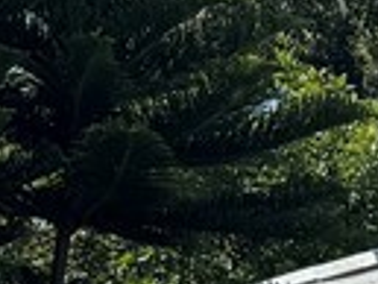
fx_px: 2077
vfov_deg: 7.4
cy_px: 621
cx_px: 1395
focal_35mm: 190
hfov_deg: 7.8
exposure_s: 1/3096
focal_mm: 6.76
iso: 80
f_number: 1.78
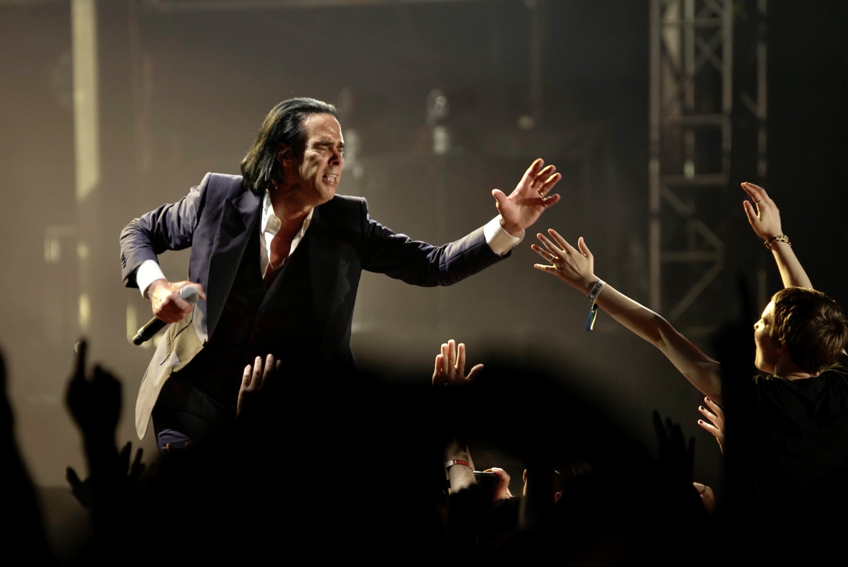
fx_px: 9429
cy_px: 284
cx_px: 424
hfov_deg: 5.1
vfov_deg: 3.4
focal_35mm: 400
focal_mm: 400
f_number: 5.6
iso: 1600
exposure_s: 1/200
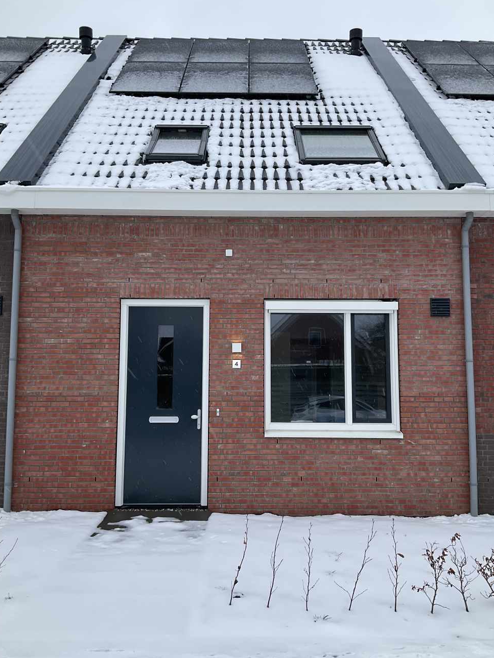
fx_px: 571
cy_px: 330
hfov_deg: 46.8
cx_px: 249
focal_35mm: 30
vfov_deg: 60.0
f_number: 1.8
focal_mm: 3
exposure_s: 1/264
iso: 16
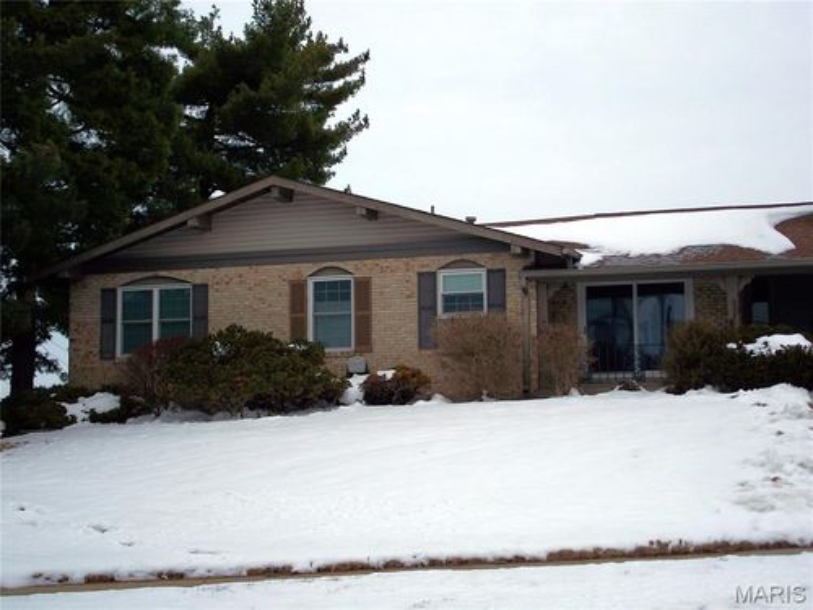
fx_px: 1198
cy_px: 305
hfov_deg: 37.5
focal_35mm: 51
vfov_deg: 28.6
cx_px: 406
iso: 64
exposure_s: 1/400
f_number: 3.2
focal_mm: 10.7
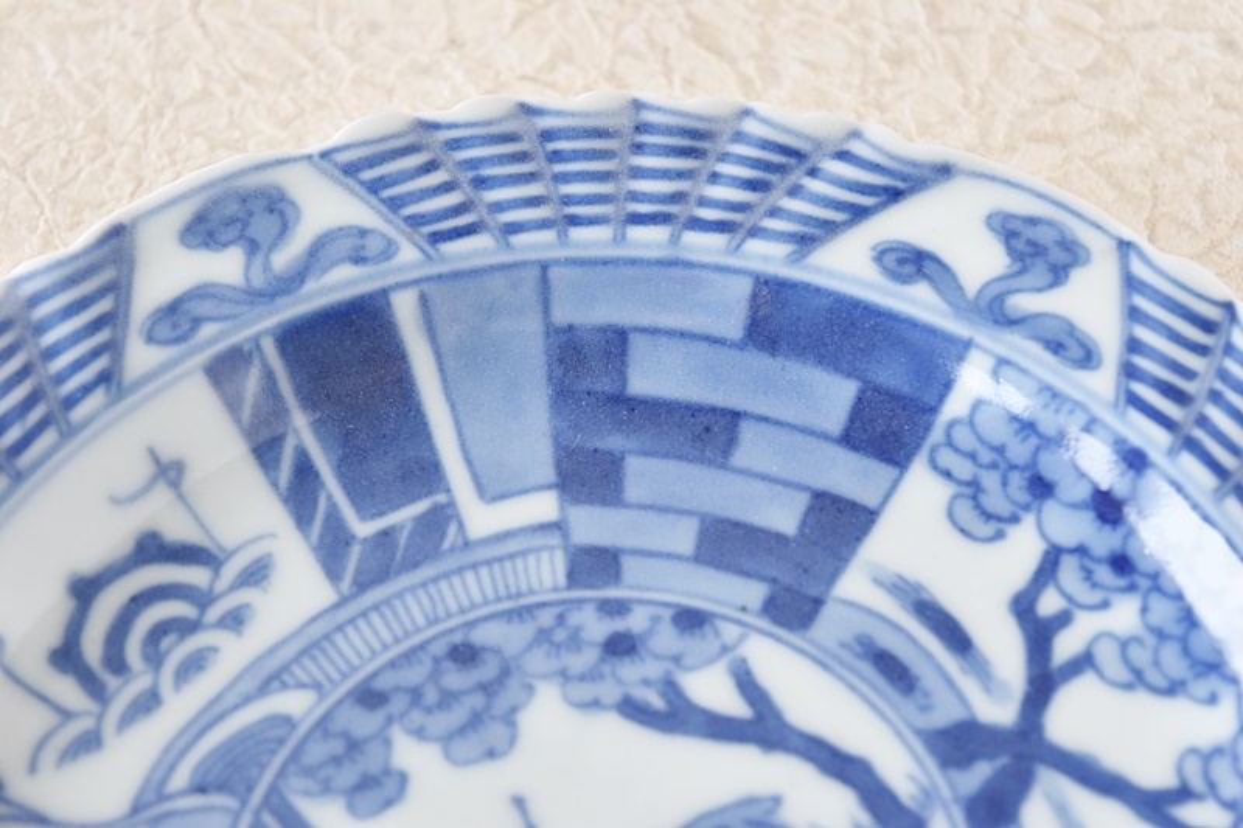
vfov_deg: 16.5
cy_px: 414
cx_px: 622
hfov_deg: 24.6
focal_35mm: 82
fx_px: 2848
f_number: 5.6
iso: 800
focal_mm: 55
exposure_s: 1/30
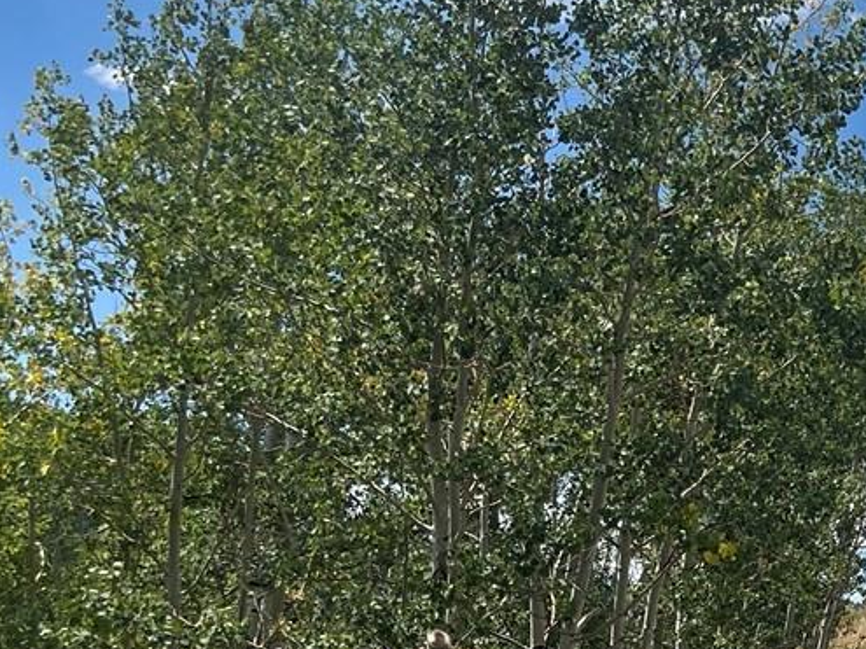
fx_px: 2101
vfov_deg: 17.5
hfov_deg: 20.2
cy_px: 381
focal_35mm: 84
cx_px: 1274
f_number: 1.6
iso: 50
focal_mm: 5.1
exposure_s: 1/4016
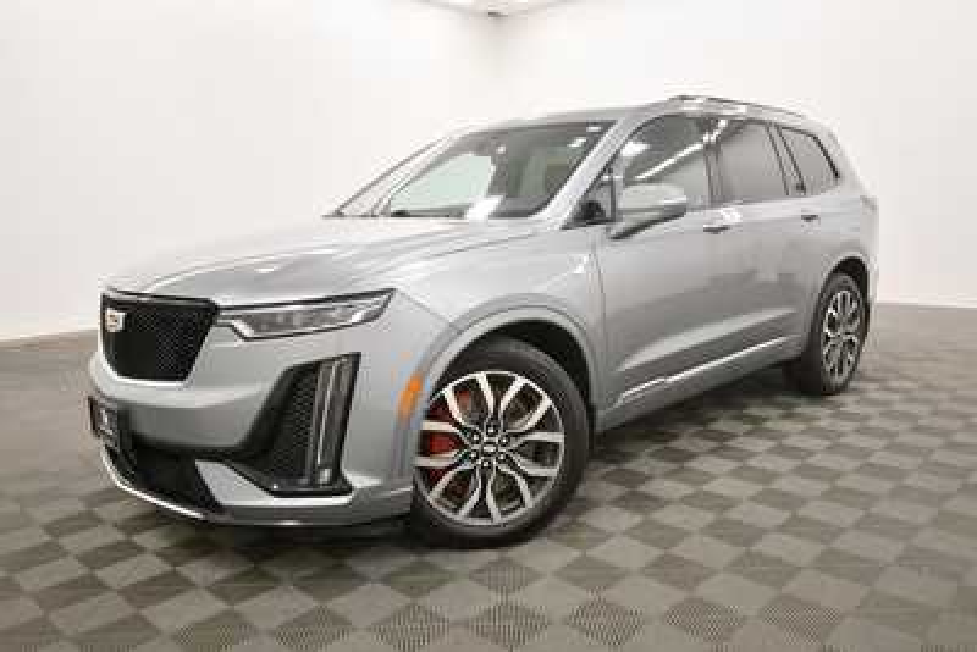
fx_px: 733
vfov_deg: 48.0
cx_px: 488
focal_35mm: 27
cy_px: 326
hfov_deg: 67.4
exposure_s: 1/125
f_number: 5.6
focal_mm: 18
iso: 1000
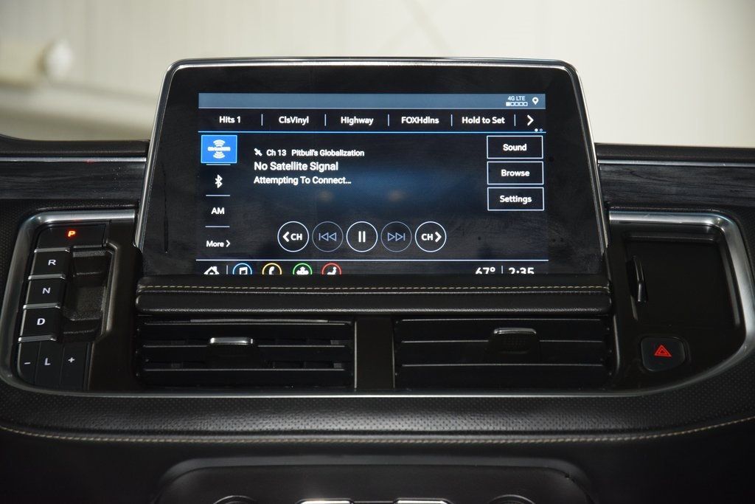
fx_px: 2202
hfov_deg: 19.5
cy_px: 252
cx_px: 378
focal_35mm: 105
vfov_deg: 13.0
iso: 1250
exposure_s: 1/60
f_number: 4.5
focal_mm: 70
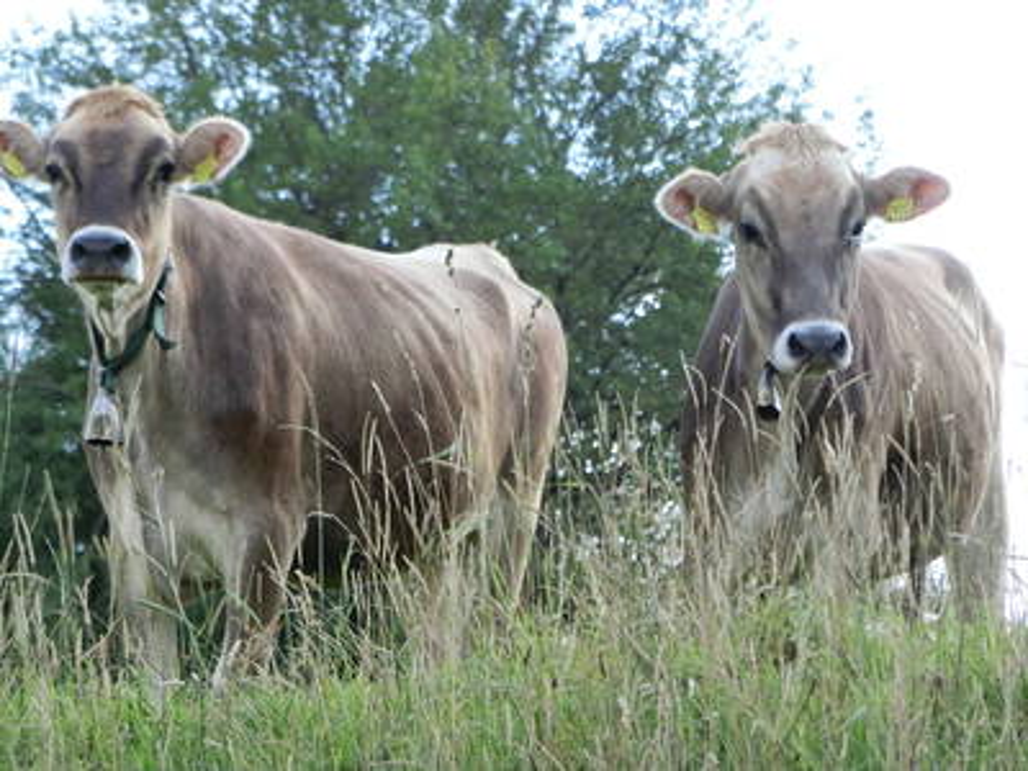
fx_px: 8731
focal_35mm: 294
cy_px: 386
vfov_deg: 5.1
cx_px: 514
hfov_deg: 6.7
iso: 320
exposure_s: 1/320
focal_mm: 52.5
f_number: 5.8
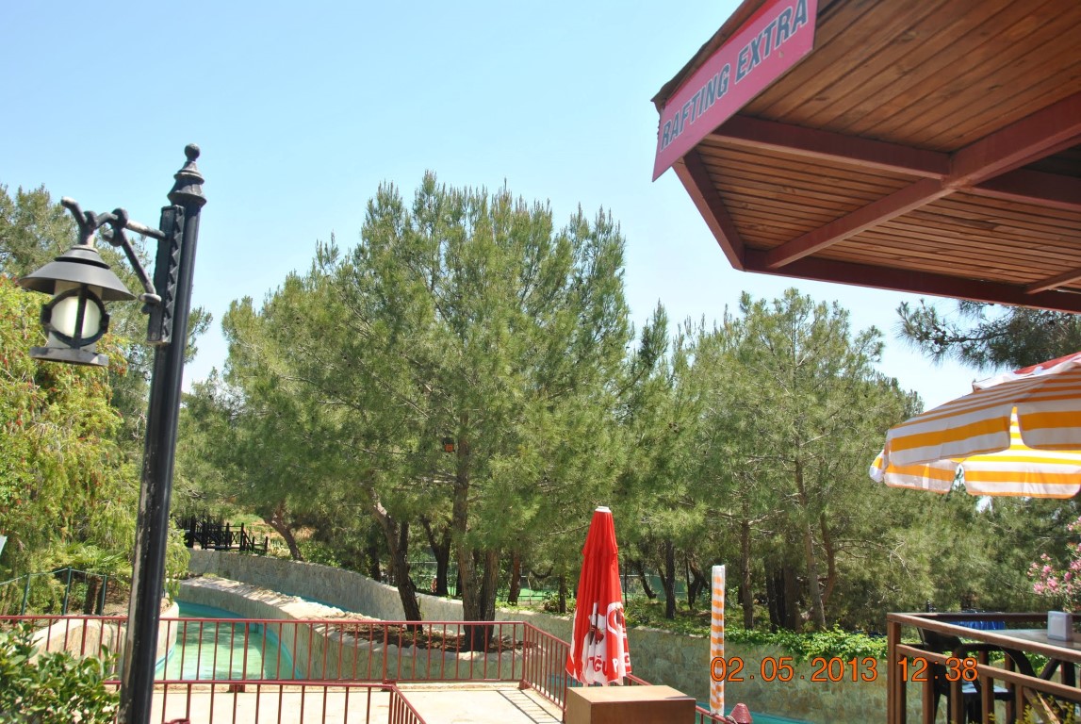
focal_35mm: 30
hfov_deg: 61.9
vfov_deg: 43.7
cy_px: 362
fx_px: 902
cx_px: 540
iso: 100
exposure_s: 1/200
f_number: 7.1
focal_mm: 20
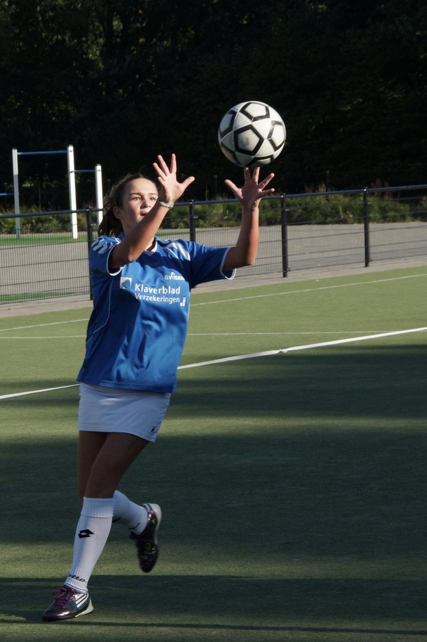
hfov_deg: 12.2
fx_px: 2005
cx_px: 214
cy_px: 321
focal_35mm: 112
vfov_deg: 18.2
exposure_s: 1/400
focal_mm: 75
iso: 400
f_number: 11
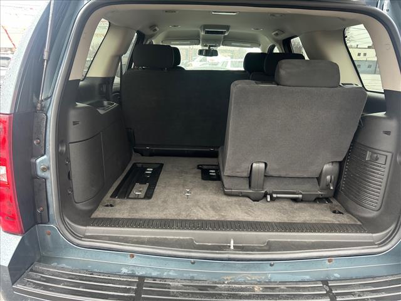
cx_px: 200
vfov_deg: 53.1
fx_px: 301
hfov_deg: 67.3
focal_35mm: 26
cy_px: 150
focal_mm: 5.7
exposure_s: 1/60
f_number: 1.5
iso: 200
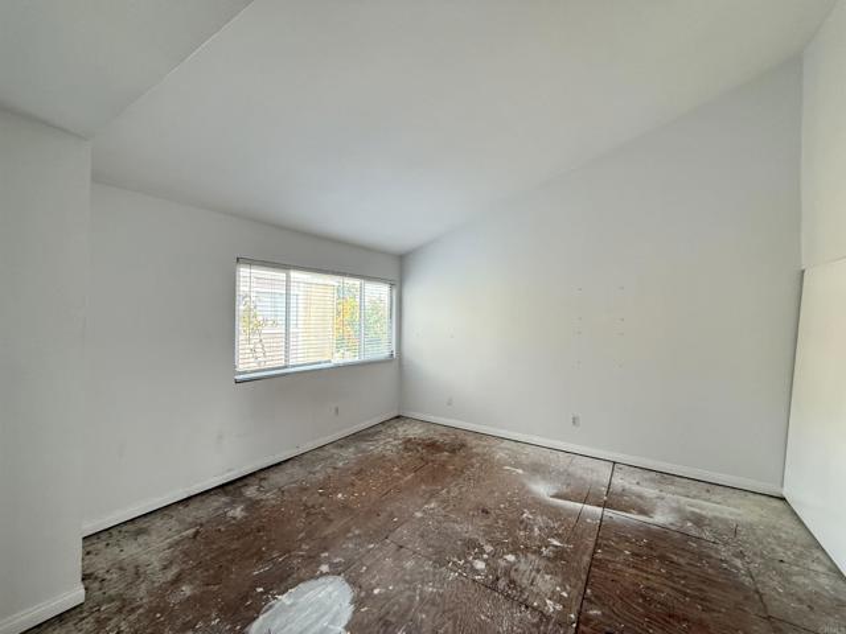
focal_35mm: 14
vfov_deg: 85.7
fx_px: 342
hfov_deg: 102.1
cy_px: 317
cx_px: 423
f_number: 2.2
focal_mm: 2.22
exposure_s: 1/99
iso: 250
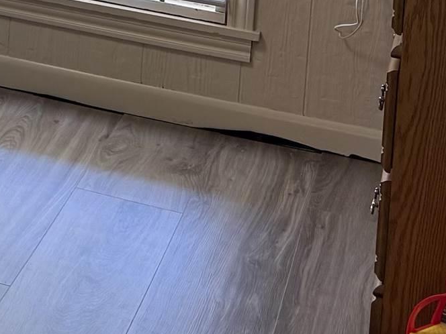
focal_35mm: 111
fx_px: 1430
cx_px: -296
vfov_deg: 12.0
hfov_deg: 15.7
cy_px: -324
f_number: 1.78
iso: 125
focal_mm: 6.76
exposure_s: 1/60
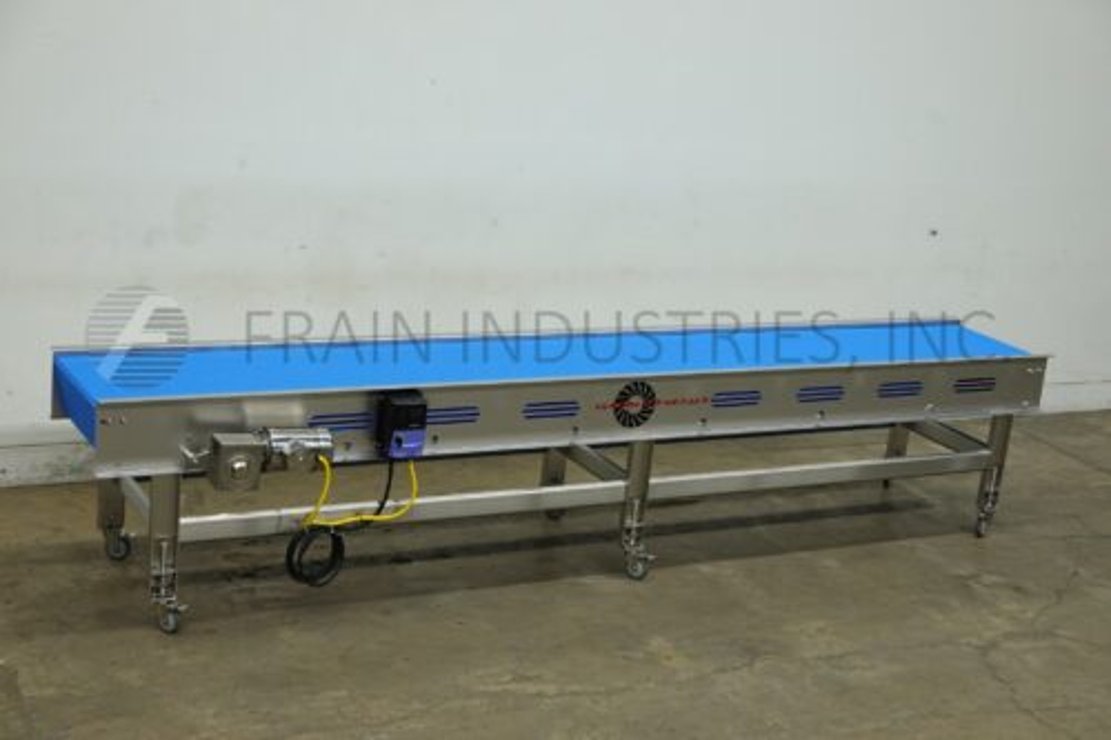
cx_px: 556
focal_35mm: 56
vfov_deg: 24.2
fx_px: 1728
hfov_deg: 35.7
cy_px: 370
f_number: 4
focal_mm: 20.69
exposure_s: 1/60
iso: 200
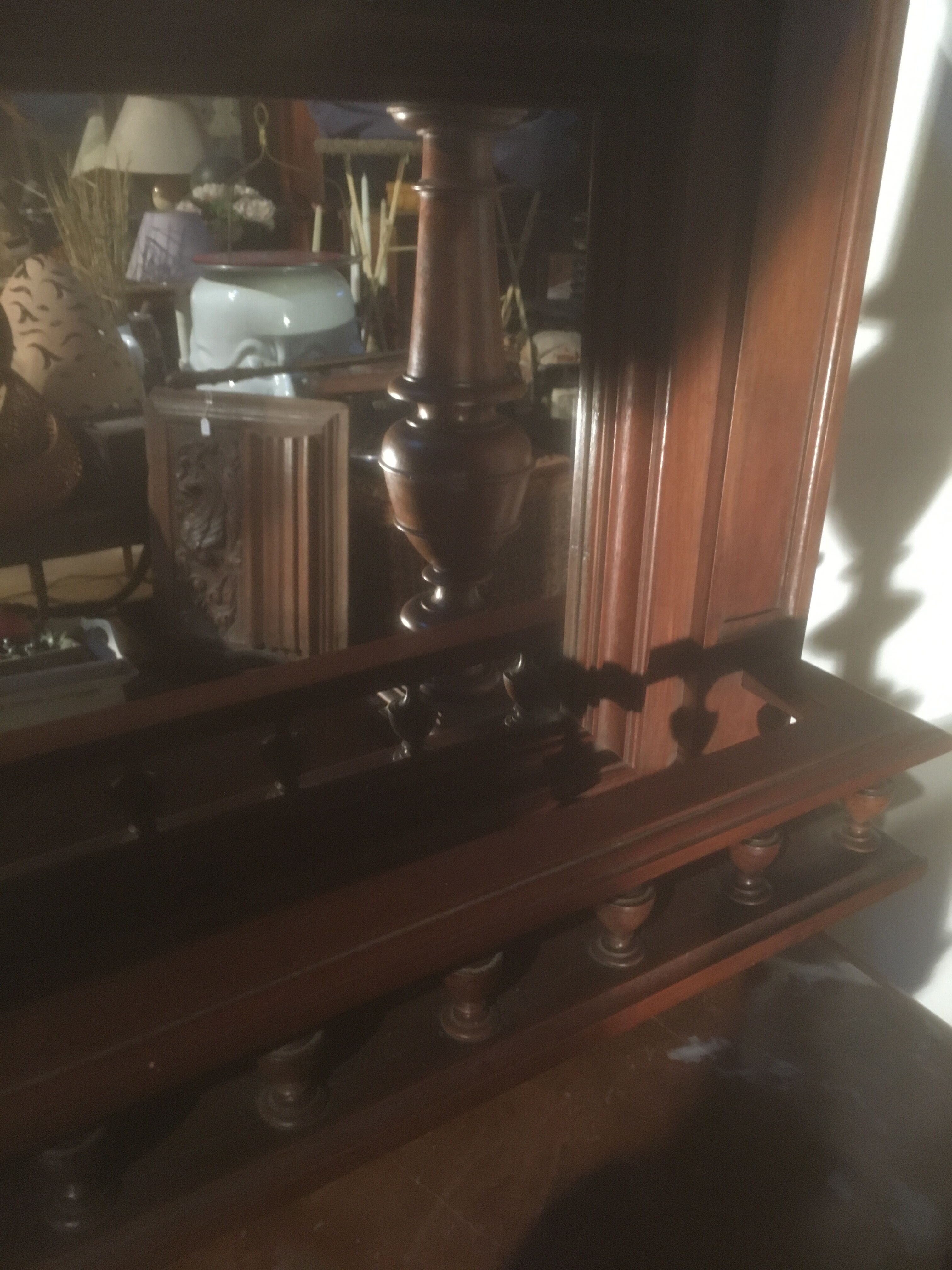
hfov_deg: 48.2
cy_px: 635
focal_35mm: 29
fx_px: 1063
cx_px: 476
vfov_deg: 61.7
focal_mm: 4.15
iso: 400
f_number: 2.2
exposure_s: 1/17
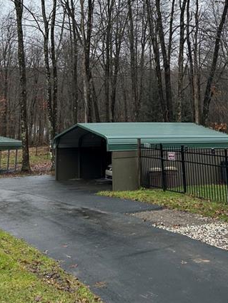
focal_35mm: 47
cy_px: 42
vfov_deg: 38.2
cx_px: 135
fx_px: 413
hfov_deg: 30.8
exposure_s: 1/917
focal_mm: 5.7
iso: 50
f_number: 1.5
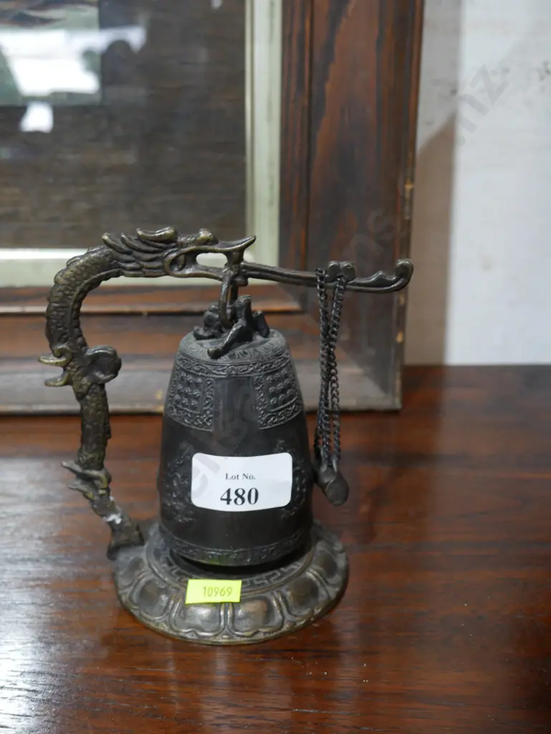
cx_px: 276
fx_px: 848
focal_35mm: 40
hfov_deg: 36.0
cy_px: 367
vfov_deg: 46.8
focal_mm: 20
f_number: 4.4
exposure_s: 1/60
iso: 800
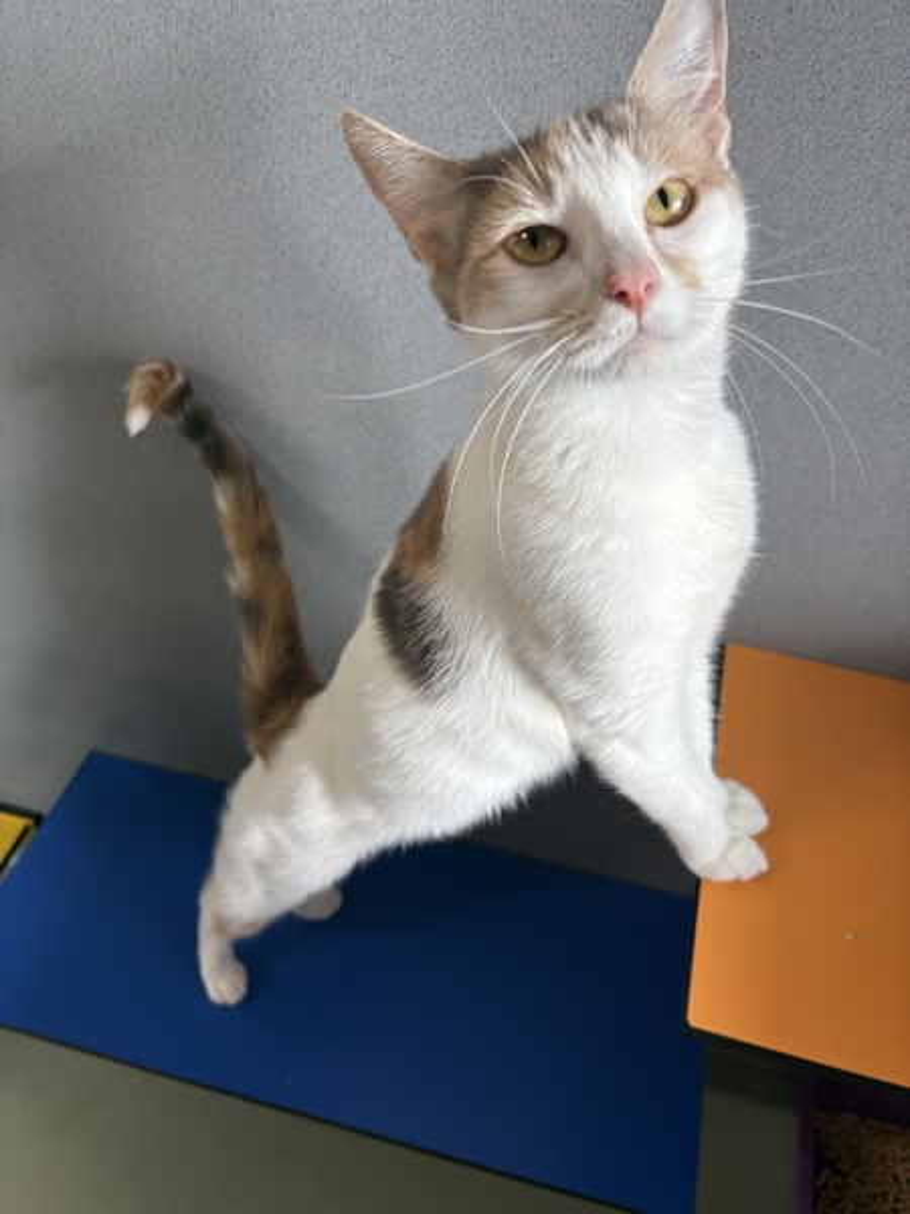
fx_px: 911
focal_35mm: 26
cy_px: 607
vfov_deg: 67.3
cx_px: 455
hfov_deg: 53.1
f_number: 1.6
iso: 80
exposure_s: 1/50
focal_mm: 5.96
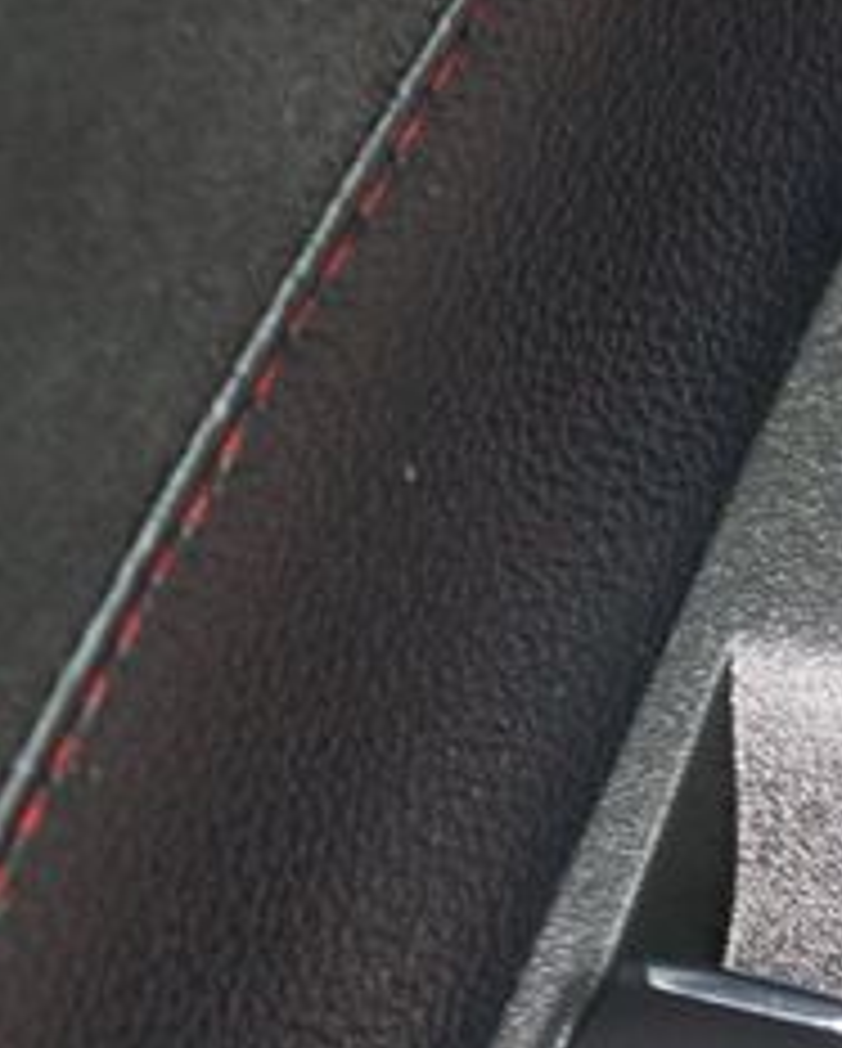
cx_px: 572
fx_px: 3358
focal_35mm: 108
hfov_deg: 14.3
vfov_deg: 17.7
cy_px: 616
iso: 2500
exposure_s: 1/60
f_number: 4.5
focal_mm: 28
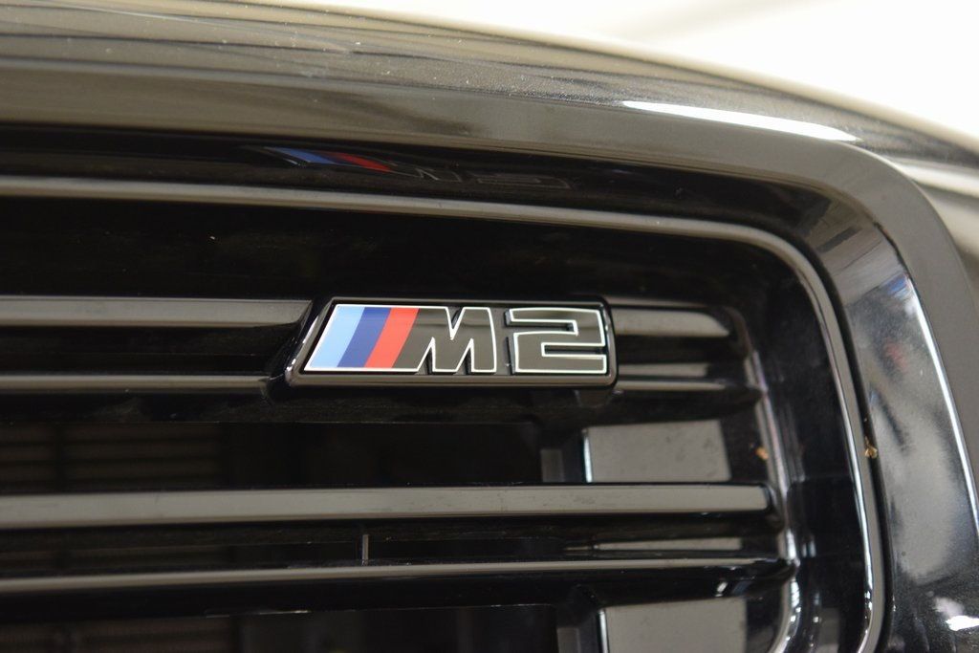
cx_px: 490
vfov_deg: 15.7
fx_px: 2366
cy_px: 326
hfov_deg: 23.4
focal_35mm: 87
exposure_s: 1/30
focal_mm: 58
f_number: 4
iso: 1600
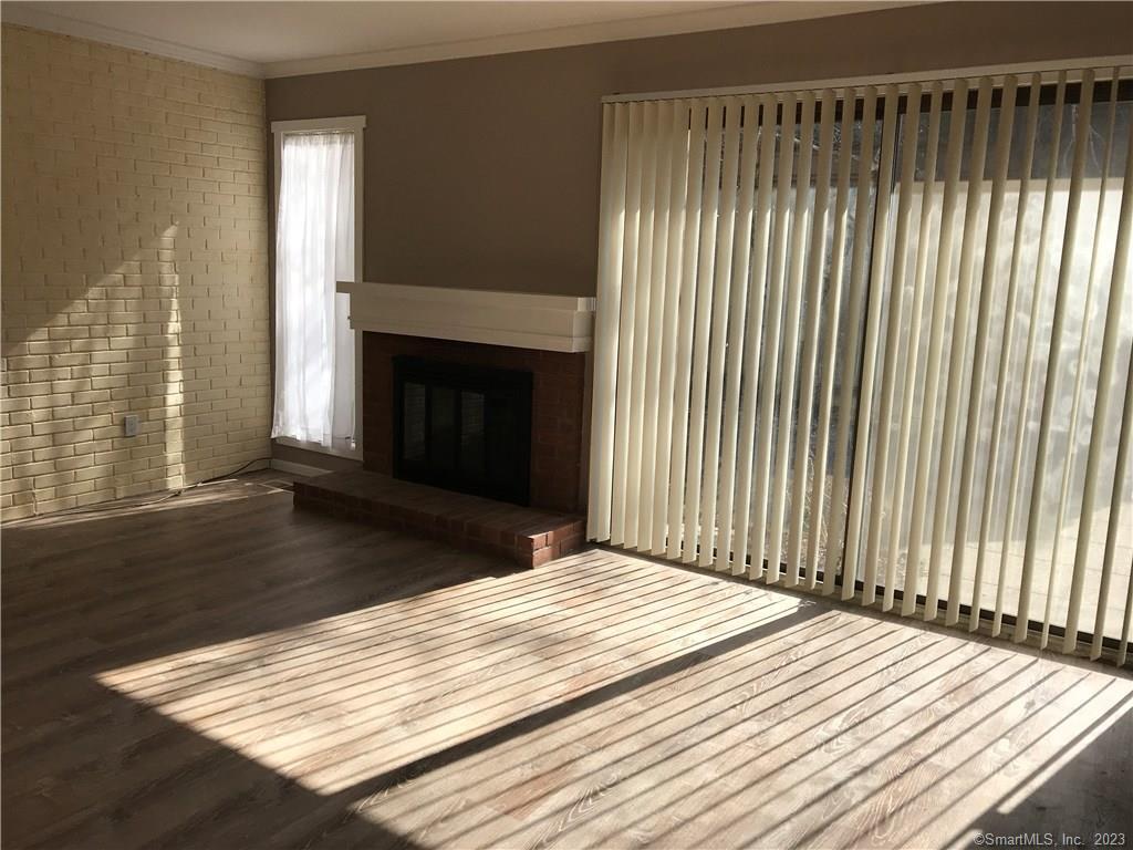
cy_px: 425
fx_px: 916
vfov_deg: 49.7
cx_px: 566
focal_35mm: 28
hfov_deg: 63.4
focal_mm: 3.99
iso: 20
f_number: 1.8
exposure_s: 1/760
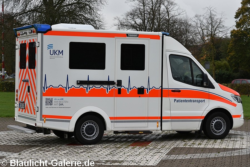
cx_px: 125
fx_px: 590
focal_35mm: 85
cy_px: 84
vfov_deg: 16.1
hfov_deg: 23.9
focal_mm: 85
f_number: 8
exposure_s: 1/250
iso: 200
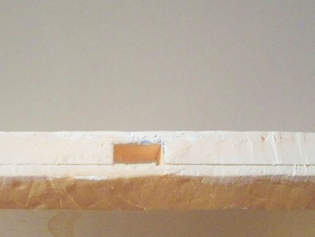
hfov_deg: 27.7
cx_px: 129
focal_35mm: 70
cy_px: 156
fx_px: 637
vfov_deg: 21.0
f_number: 2.8
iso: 800
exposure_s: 1/15
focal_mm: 6.3
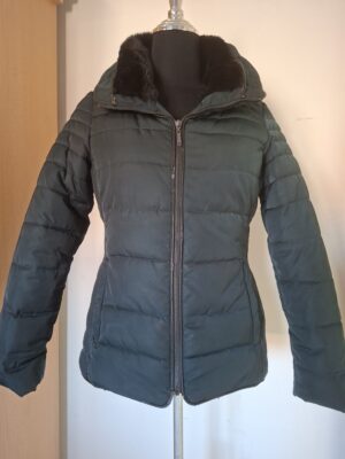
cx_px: 172
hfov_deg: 58.9
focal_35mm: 23
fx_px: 306
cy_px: 230
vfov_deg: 73.9
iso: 320
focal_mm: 5.54
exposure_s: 1/60
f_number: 1.8
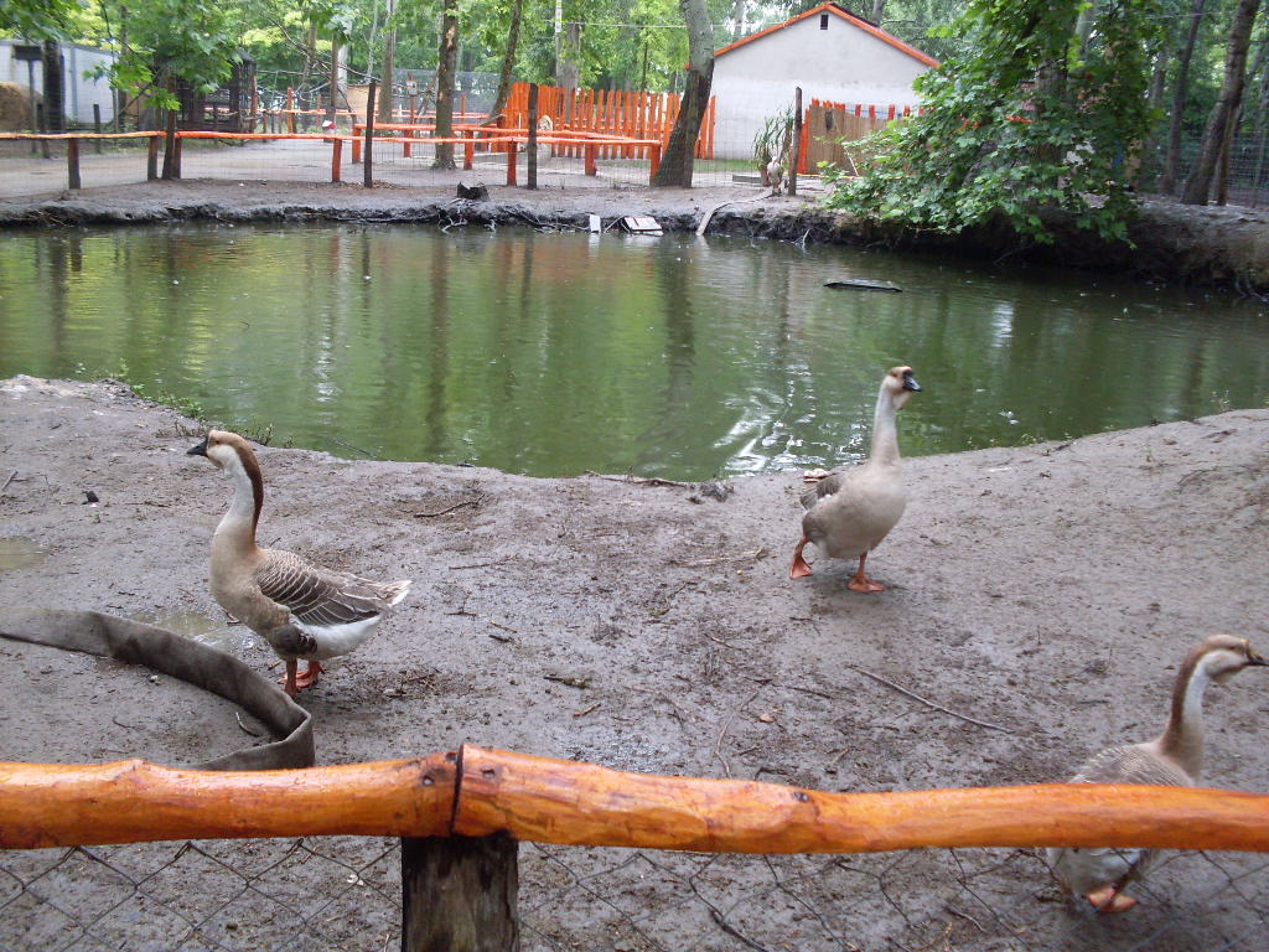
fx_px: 1393
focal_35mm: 38
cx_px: 634
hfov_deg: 49.0
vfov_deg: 37.7
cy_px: 476
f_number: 2.8
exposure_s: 1/45
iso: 120
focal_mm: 6.3
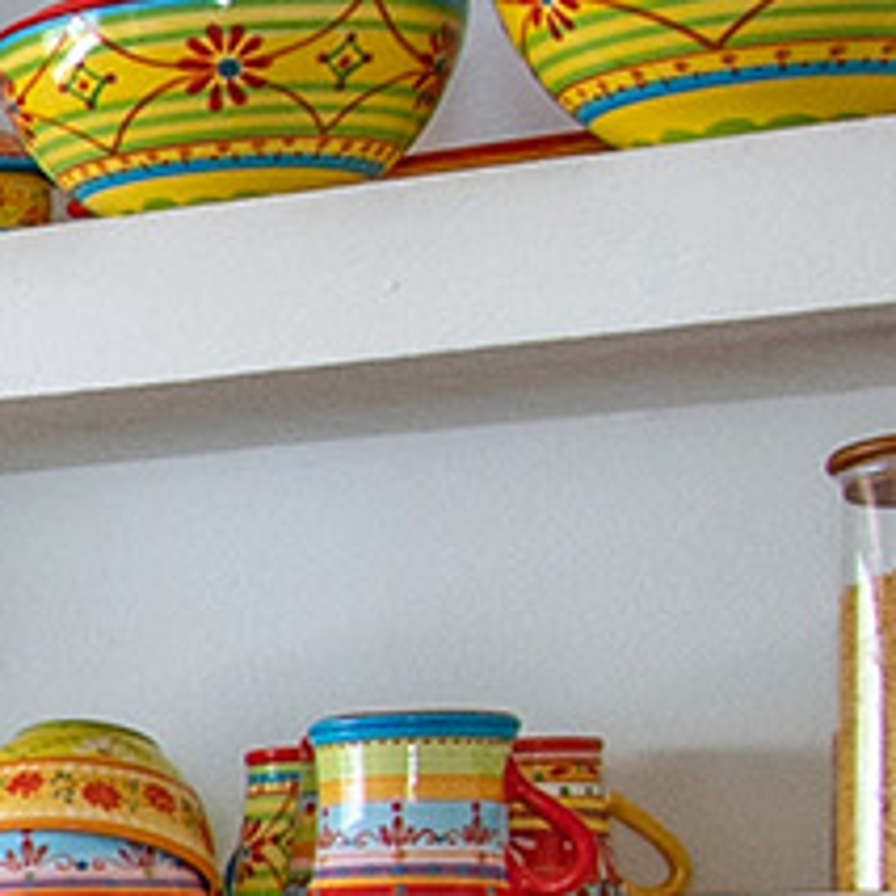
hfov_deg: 7.1
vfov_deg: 9.5
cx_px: -2760
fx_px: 5271
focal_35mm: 180
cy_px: 1308
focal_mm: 20
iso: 400
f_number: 11
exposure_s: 1/15
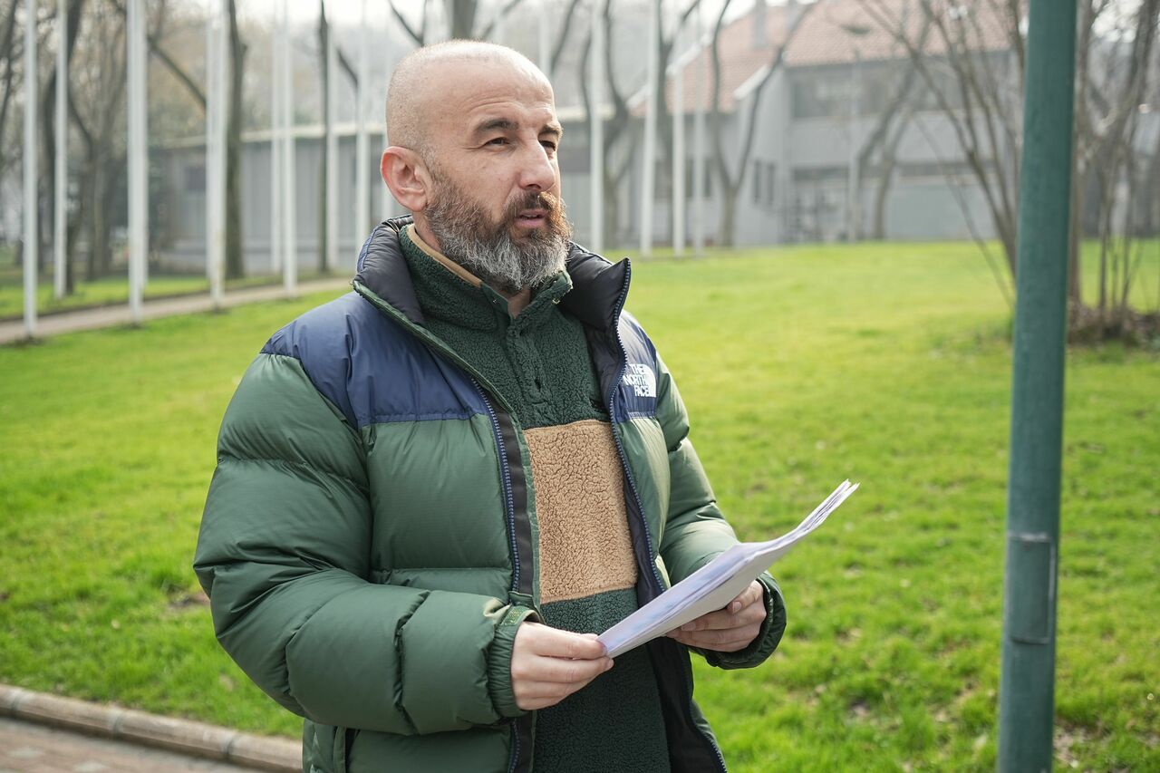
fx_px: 1450
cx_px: 580
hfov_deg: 43.6
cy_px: 386
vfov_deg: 29.9
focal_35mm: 45
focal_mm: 45
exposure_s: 1/500
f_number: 4
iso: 250
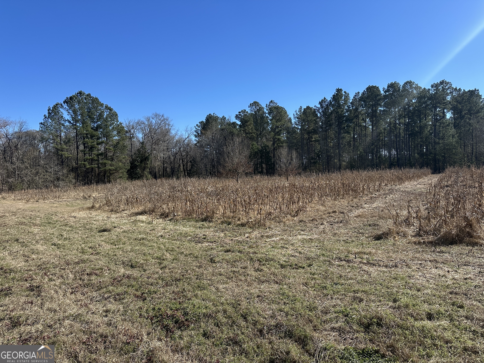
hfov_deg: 71.6
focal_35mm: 24
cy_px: 182
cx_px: 242
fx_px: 336
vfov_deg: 56.8
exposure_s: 1/3356
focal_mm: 6.86
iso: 80
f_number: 1.78
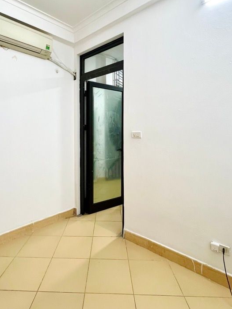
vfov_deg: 84.4
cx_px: 98
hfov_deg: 68.2
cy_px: 137
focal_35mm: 19
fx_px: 170
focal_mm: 1.57
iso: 200
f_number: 1.8
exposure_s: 1/100
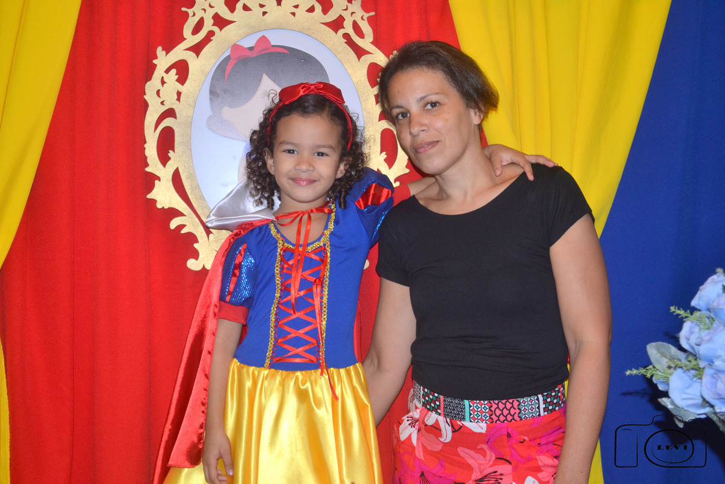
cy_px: 242
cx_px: 362
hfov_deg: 33.4
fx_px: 1208
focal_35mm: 60
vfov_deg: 22.6
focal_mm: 40
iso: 400
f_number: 5.3
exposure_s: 1/60
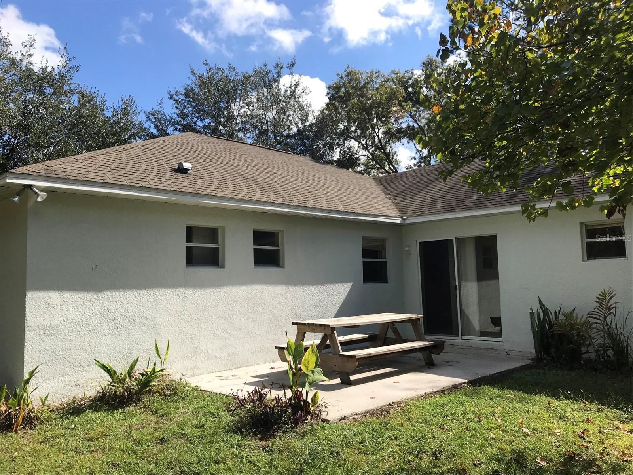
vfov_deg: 49.7
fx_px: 512
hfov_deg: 63.4
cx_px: 316
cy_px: 238
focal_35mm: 28
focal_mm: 3.99
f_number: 1.8
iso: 20
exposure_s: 1/2128
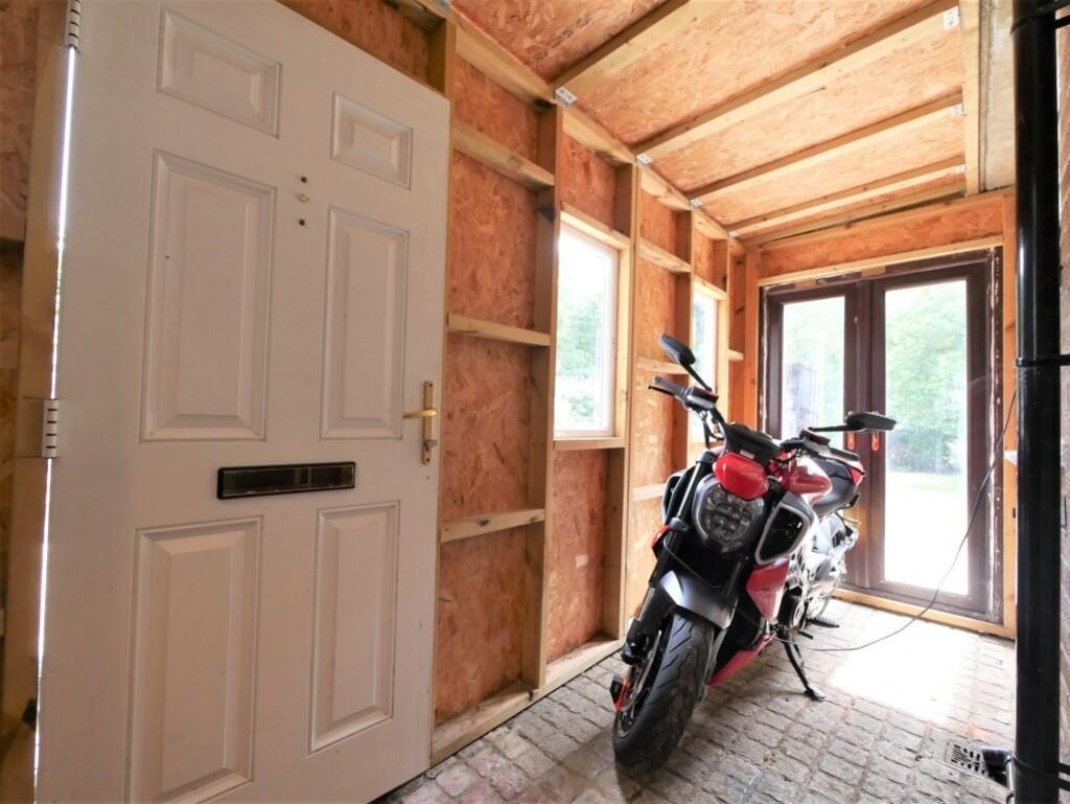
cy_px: 402
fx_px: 433
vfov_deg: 85.7
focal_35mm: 14
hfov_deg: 102.0
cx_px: 535
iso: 640
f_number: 4
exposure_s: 1/60
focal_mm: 7
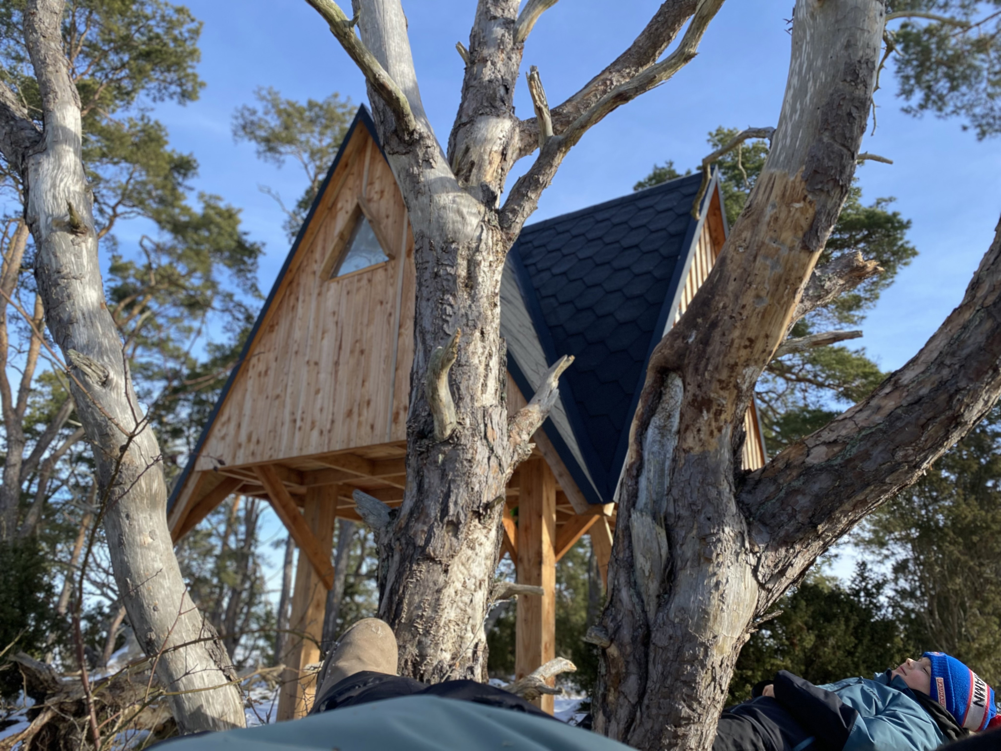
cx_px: 500
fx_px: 752
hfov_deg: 67.3
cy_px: 376
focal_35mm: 26
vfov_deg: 53.1
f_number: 1.8
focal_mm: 4.25
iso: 32
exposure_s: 1/973
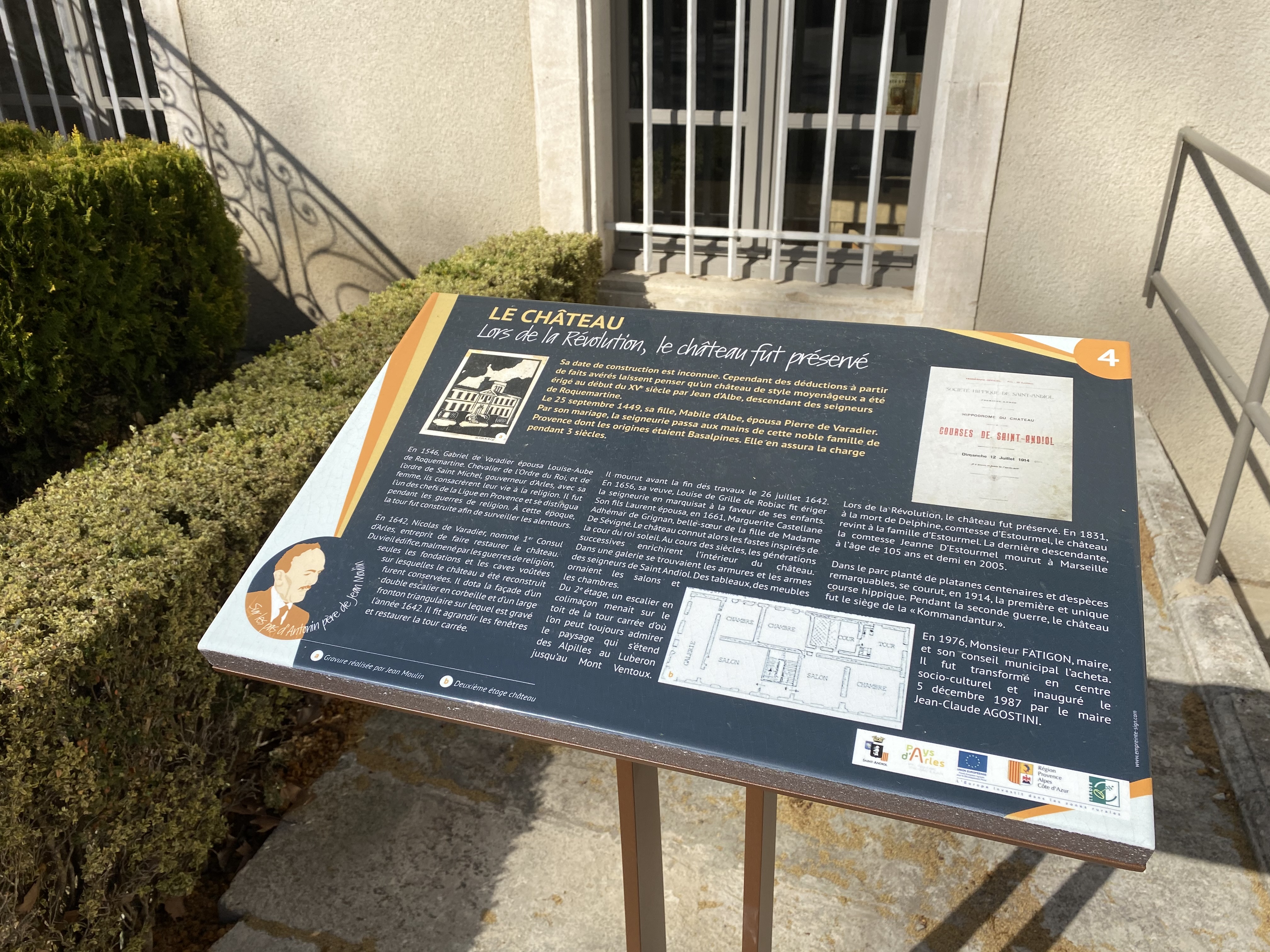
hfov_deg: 67.3
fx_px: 954
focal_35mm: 26
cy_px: 476
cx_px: 635
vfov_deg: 53.1
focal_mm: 4.25
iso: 32
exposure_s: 1/4115
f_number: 1.8
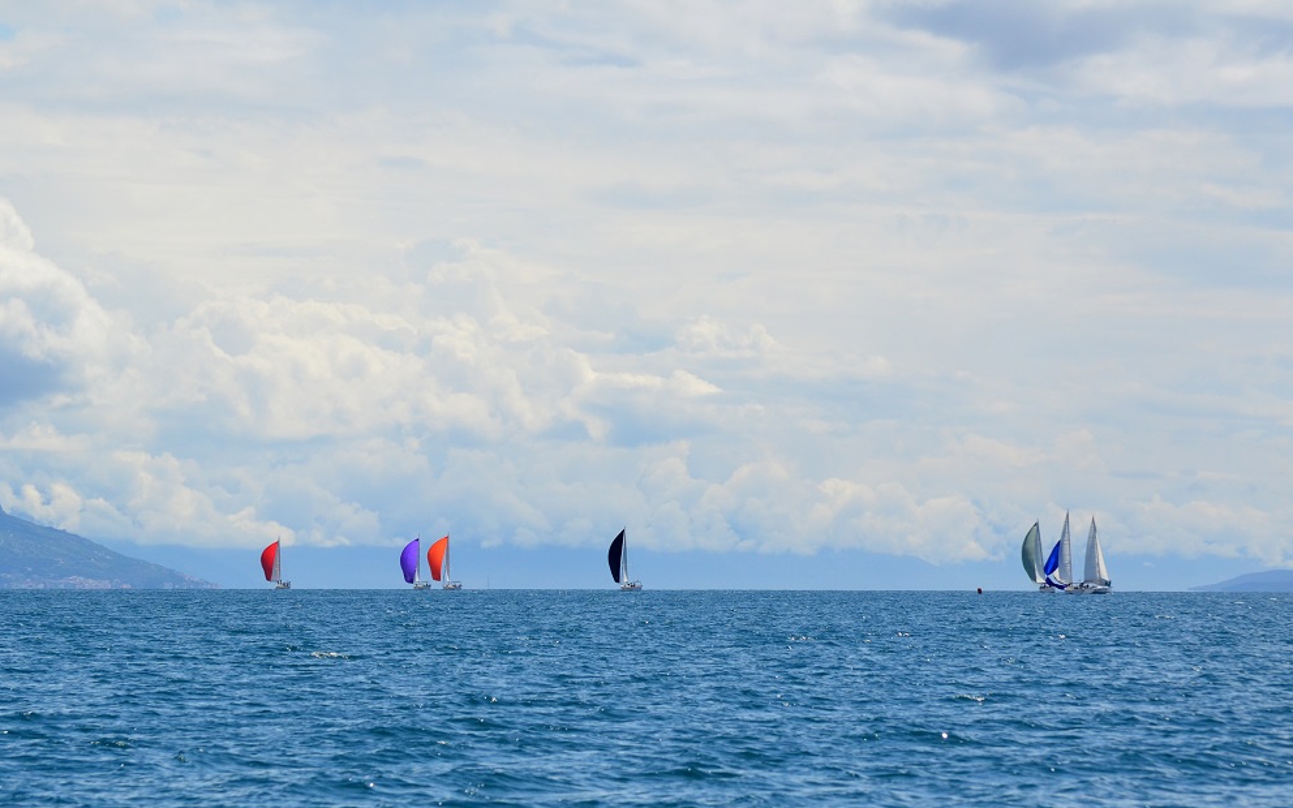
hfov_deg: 12.4
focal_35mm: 169
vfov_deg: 7.8
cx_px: 647
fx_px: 5955
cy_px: 429
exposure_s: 1/4000
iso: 400
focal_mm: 110
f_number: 5.6
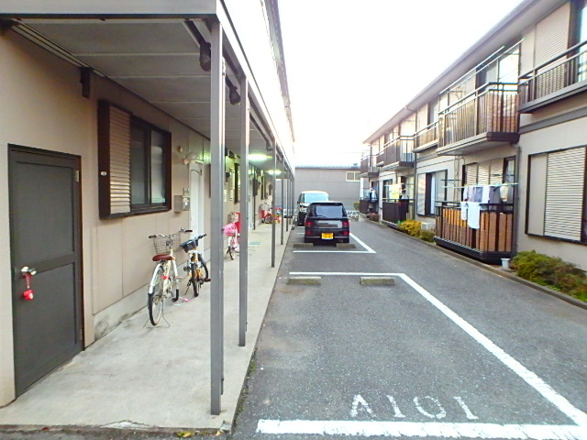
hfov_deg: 79.0
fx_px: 356
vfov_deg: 63.4
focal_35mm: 21
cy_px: 220
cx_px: 294
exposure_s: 1/15
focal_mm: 3.7
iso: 800
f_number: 3.5
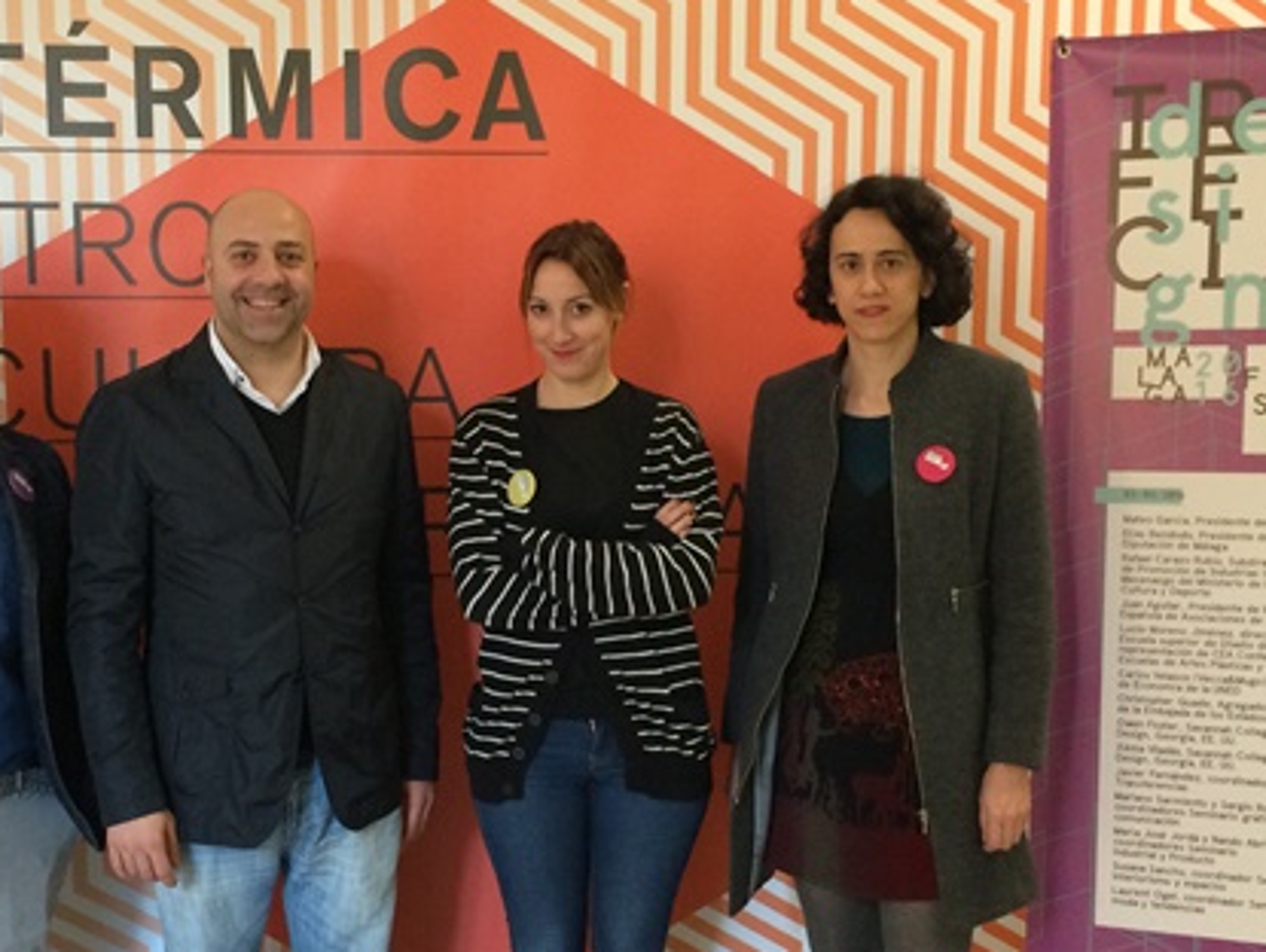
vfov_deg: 28.5
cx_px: 537
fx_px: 1867
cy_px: 561
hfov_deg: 37.4
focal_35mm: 51
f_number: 2.2
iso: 250
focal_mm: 4.15
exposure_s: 1/33
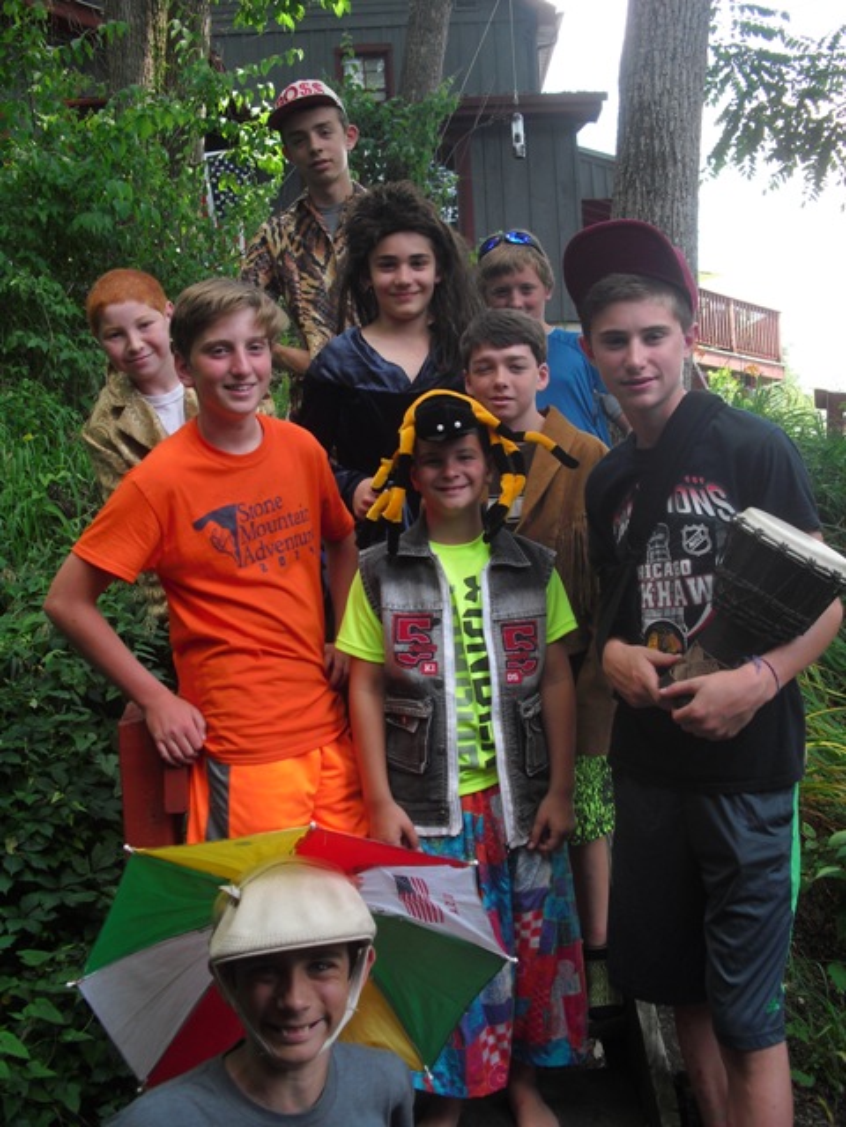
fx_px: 1173
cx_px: 423
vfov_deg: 51.4
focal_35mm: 36
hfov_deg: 39.7
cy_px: 564
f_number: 3.1
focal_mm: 6.3
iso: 100
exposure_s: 1/200
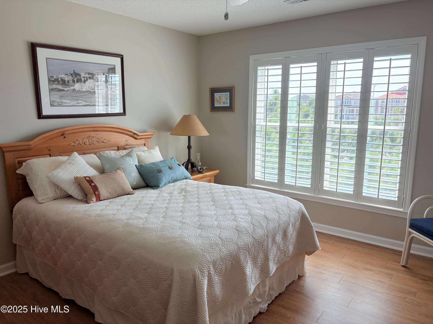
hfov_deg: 67.3
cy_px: 162
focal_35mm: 26
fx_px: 325
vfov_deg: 53.1
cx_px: 216
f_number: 1.6
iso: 64
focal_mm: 5.96
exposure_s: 1/334
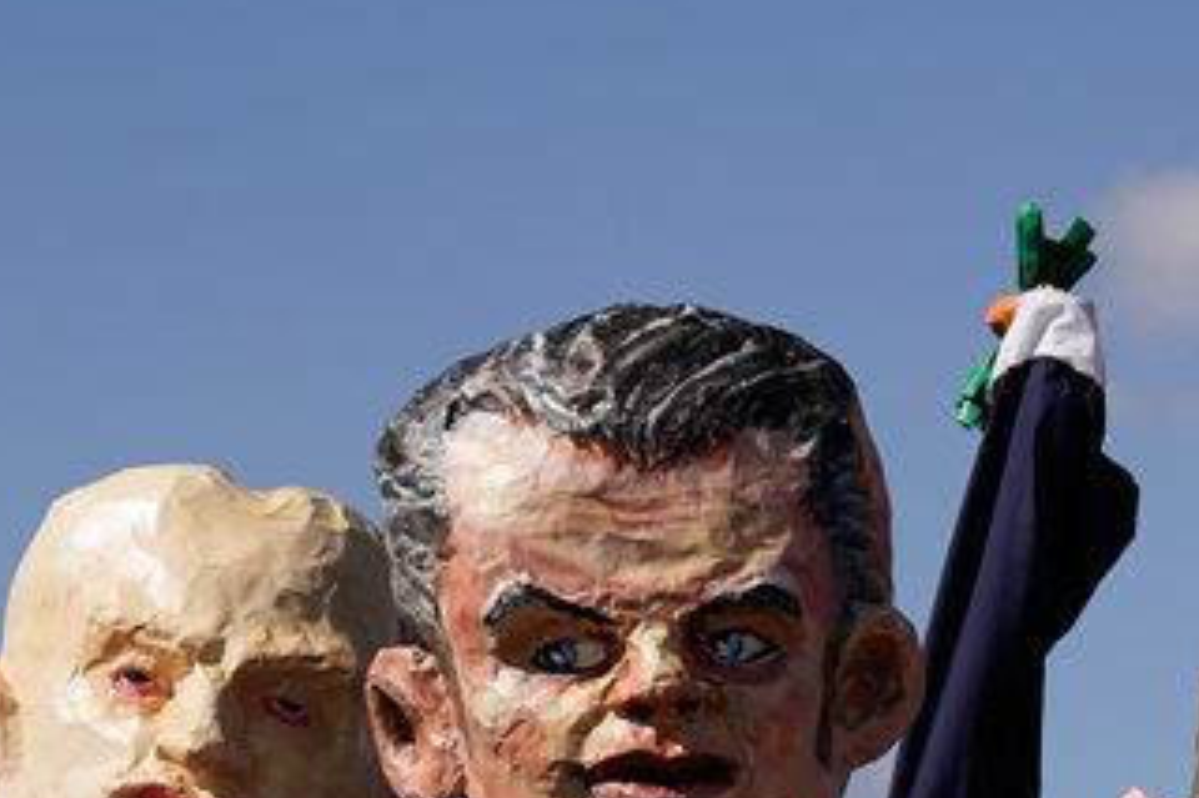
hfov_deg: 9.0
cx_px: 1626
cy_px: 865
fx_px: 7456
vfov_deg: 6.1
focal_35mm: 224
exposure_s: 1/1000
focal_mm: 70
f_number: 6.3
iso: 100
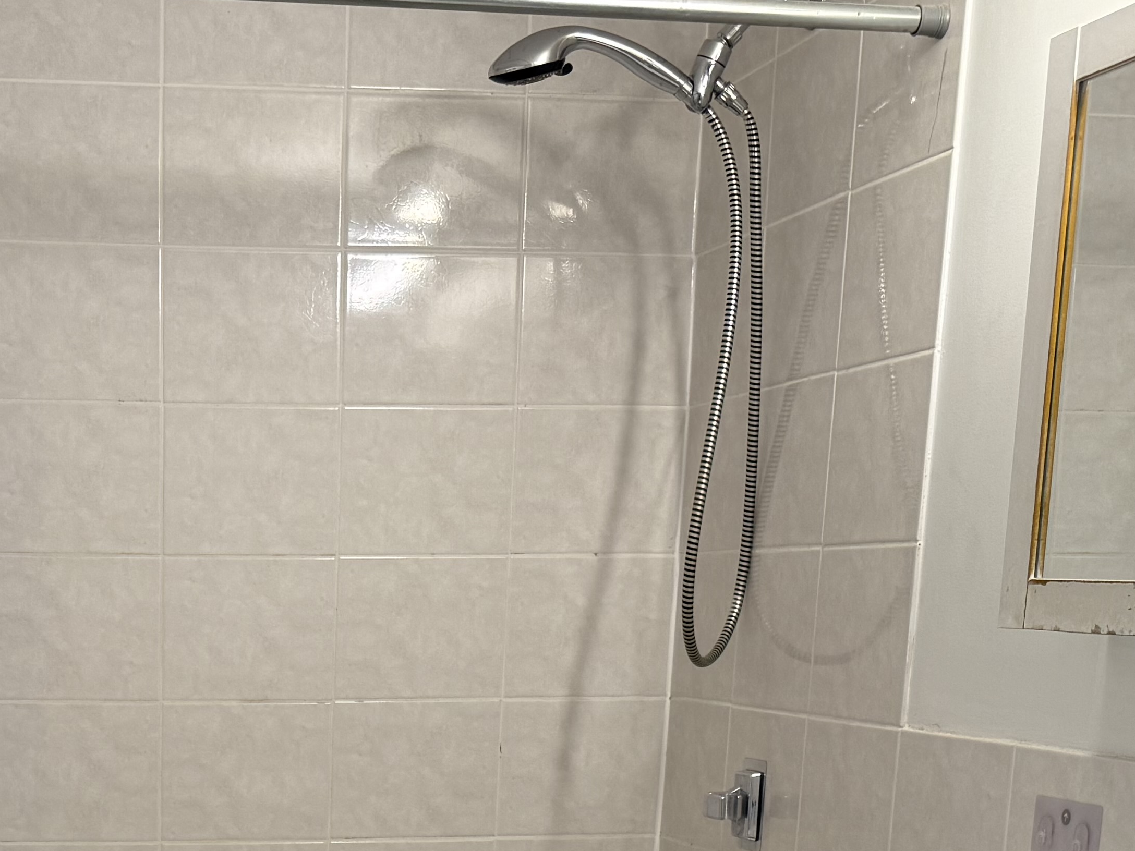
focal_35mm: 63
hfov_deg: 29.7
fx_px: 2066
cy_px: 1065
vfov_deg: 21.4
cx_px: 153
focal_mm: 6.76
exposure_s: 1/120
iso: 100
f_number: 1.78
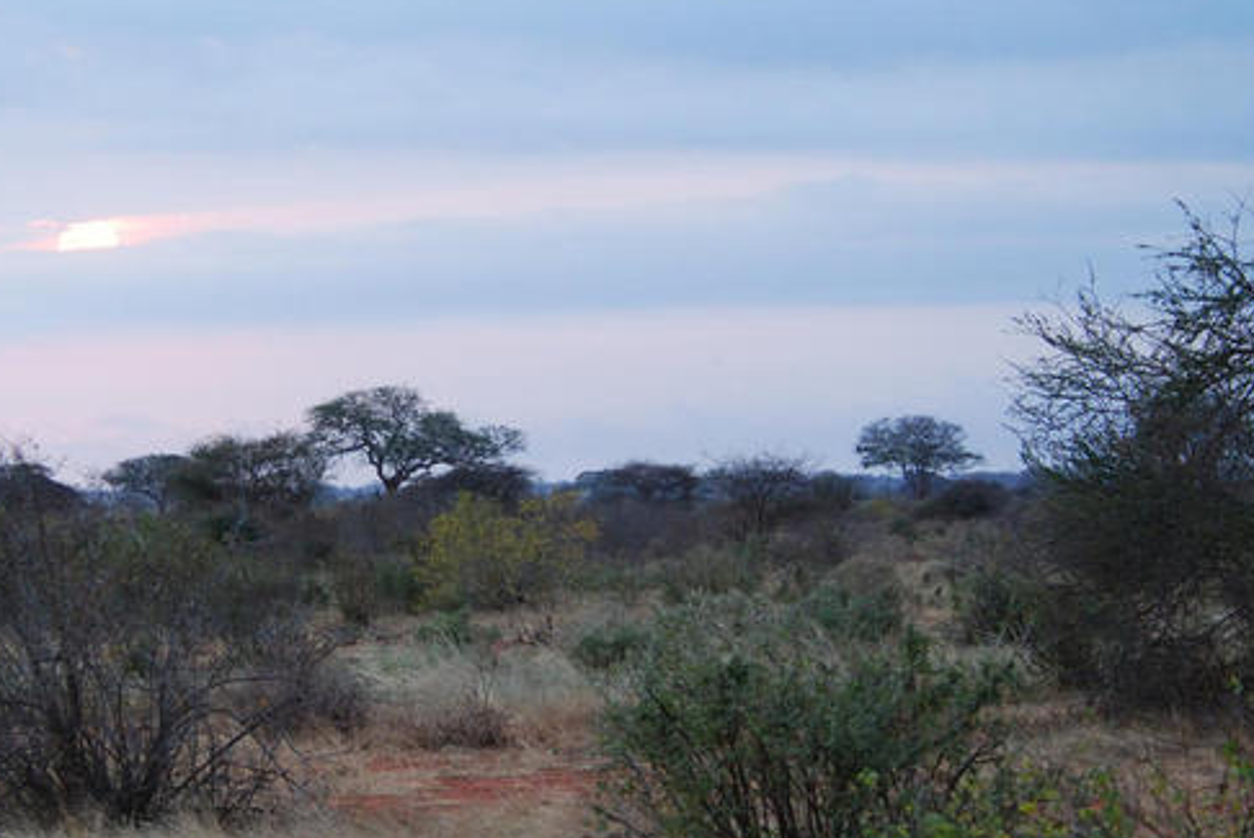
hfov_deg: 11.9
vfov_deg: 8.0
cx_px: 392
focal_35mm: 173
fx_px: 6031
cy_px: 464
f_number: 4.5
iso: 1000
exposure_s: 1/200
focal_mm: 80
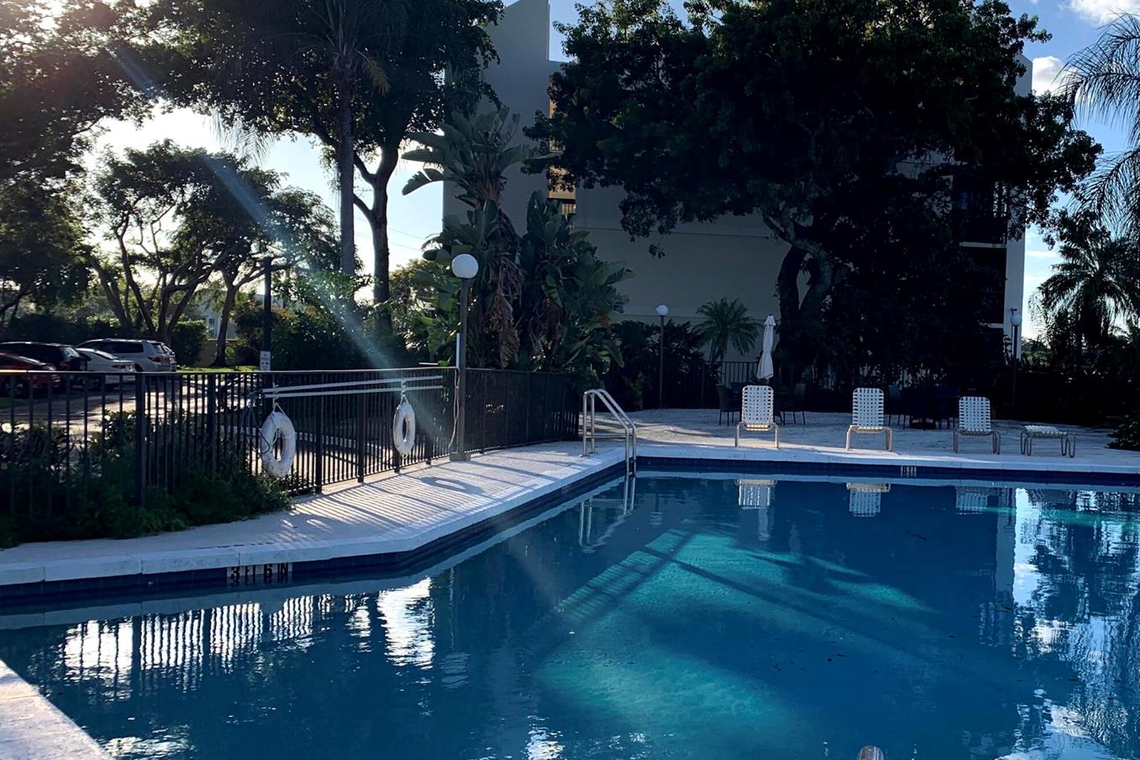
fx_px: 1298
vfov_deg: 32.6
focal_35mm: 41
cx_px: 815
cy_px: 394
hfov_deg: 46.2
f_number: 1.8
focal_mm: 4.25
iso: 25
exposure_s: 1/1661
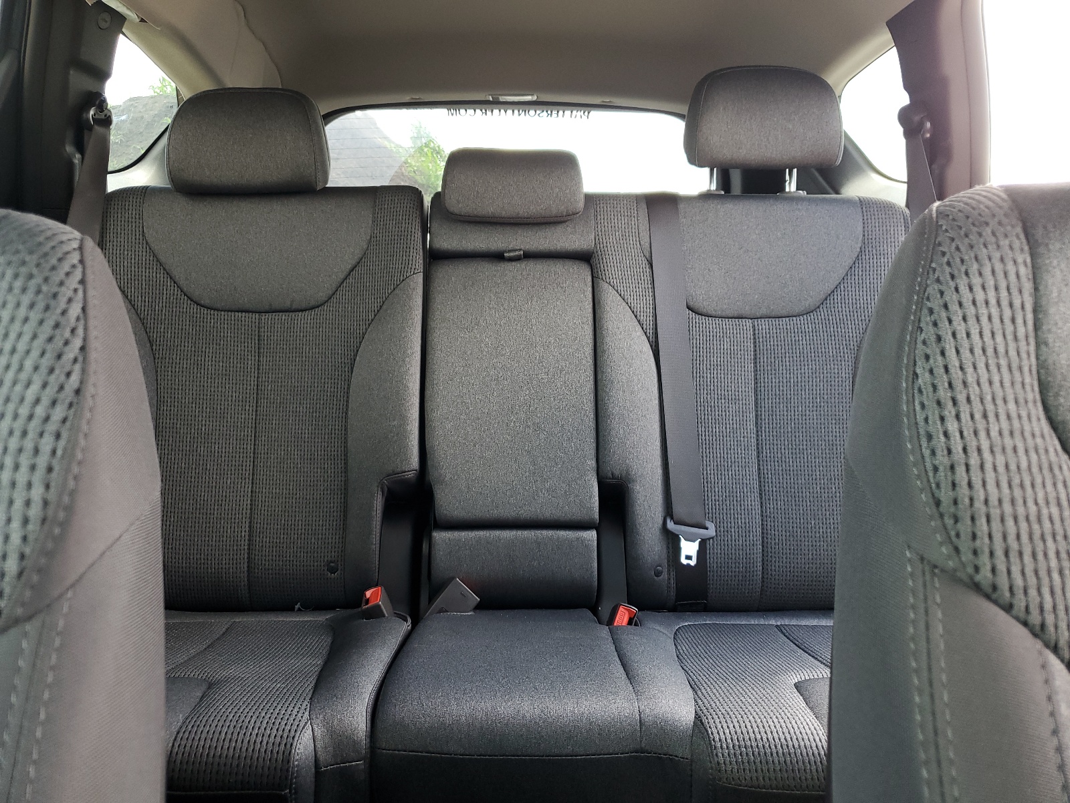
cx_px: 535
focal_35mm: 26
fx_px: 804
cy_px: 402
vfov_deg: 53.1
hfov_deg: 67.3
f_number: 1.5
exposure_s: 1/120
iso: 75
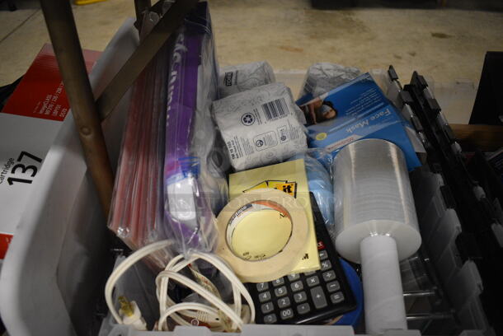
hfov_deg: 61.9
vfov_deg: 43.7
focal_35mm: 30
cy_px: 168
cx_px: 252
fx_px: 420
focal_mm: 20
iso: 2500
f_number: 3.5
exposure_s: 1/125
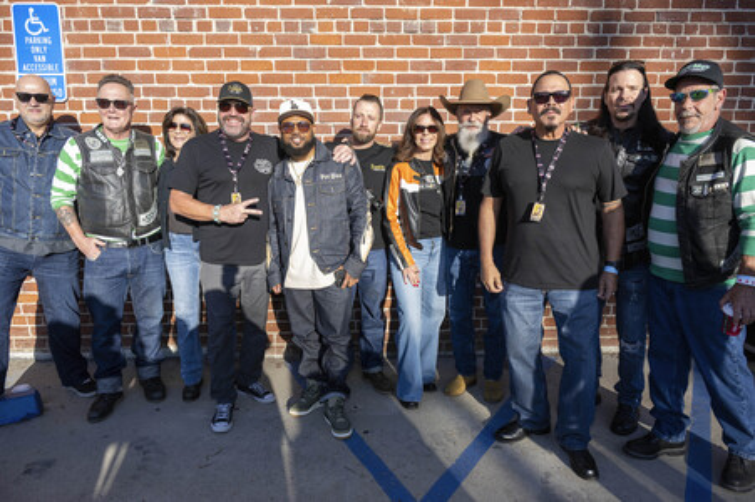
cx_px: 378
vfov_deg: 53.1
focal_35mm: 24
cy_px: 251
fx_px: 503
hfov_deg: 73.8
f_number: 5.6
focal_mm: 24
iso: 100
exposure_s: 1/200
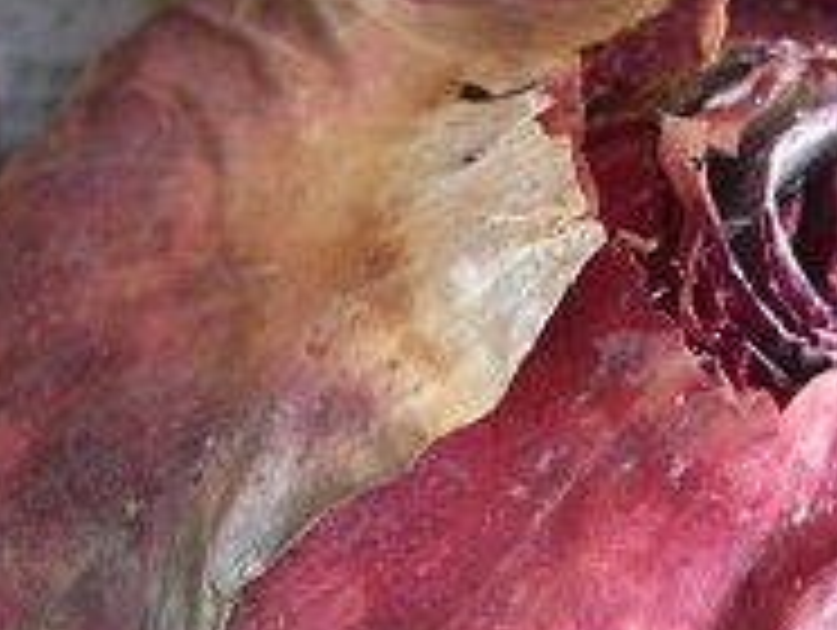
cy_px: 338
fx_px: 2373
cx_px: 698
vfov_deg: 15.1
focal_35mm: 98
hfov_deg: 19.7
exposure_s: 1/40
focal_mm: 7.9
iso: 800
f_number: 2.8
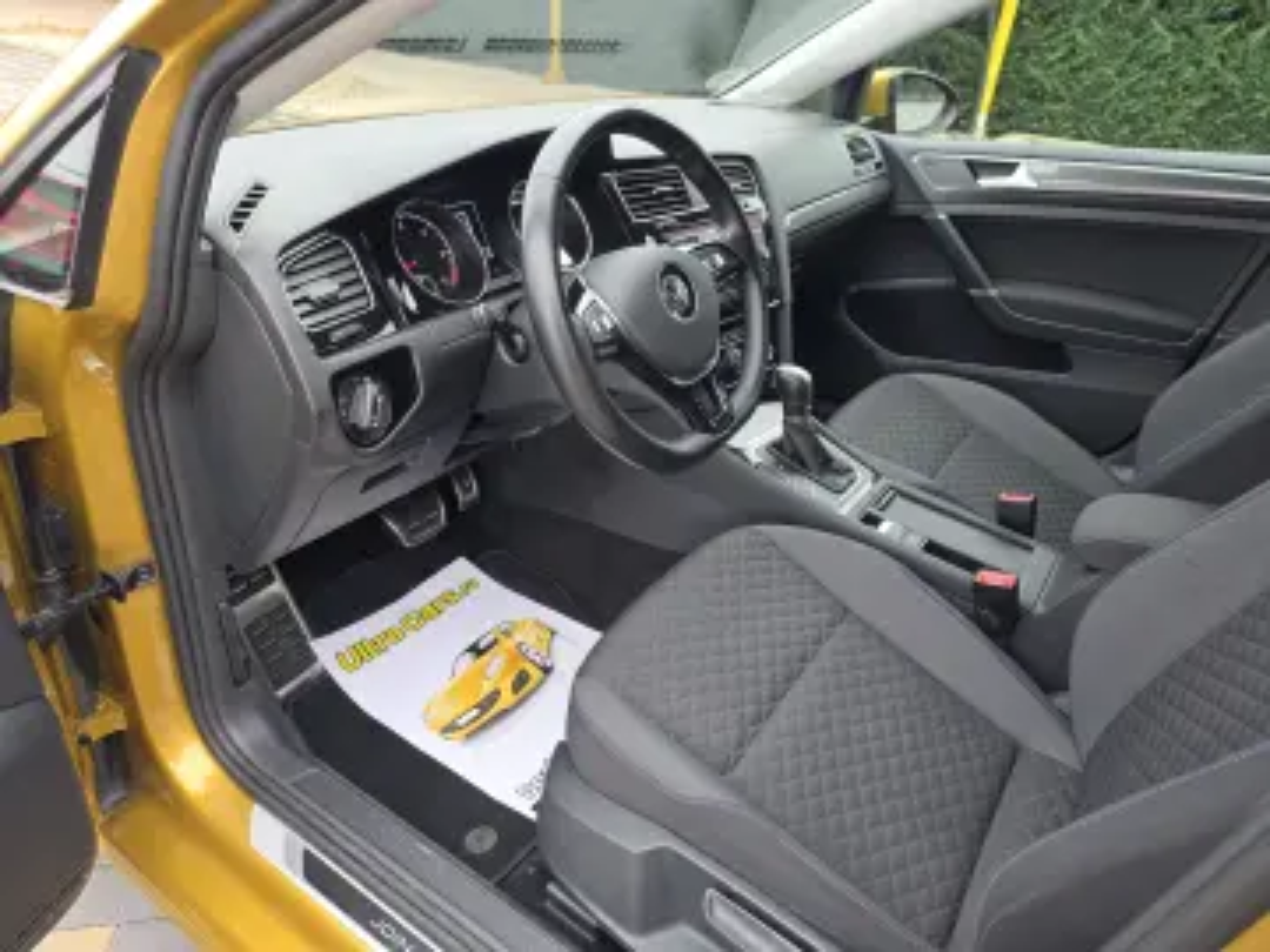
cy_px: 476
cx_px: 635
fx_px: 844
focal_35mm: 23
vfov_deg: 58.9
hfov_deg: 73.9
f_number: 1.7
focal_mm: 6.25
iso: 160
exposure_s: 1/100
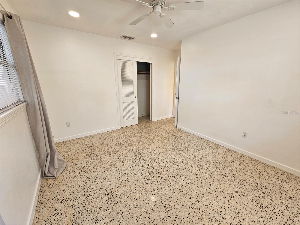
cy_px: 112
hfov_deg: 106.2
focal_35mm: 13
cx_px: 150
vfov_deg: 89.9
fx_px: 113
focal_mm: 2.2
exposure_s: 1/60
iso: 160
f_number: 2.2
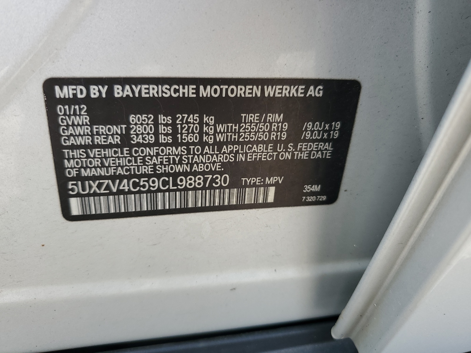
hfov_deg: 67.3
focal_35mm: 26
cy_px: 176
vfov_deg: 53.1
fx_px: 354
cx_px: 236
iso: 50
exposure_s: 1/182
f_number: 1.5
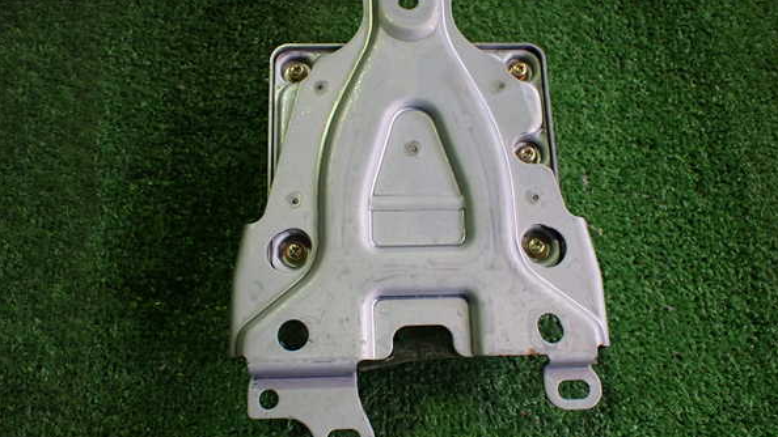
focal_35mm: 33
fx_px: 681
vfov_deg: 35.6
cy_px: 217
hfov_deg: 59.5
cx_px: 389
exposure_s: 1/125
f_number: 2.3
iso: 500
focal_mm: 5.4
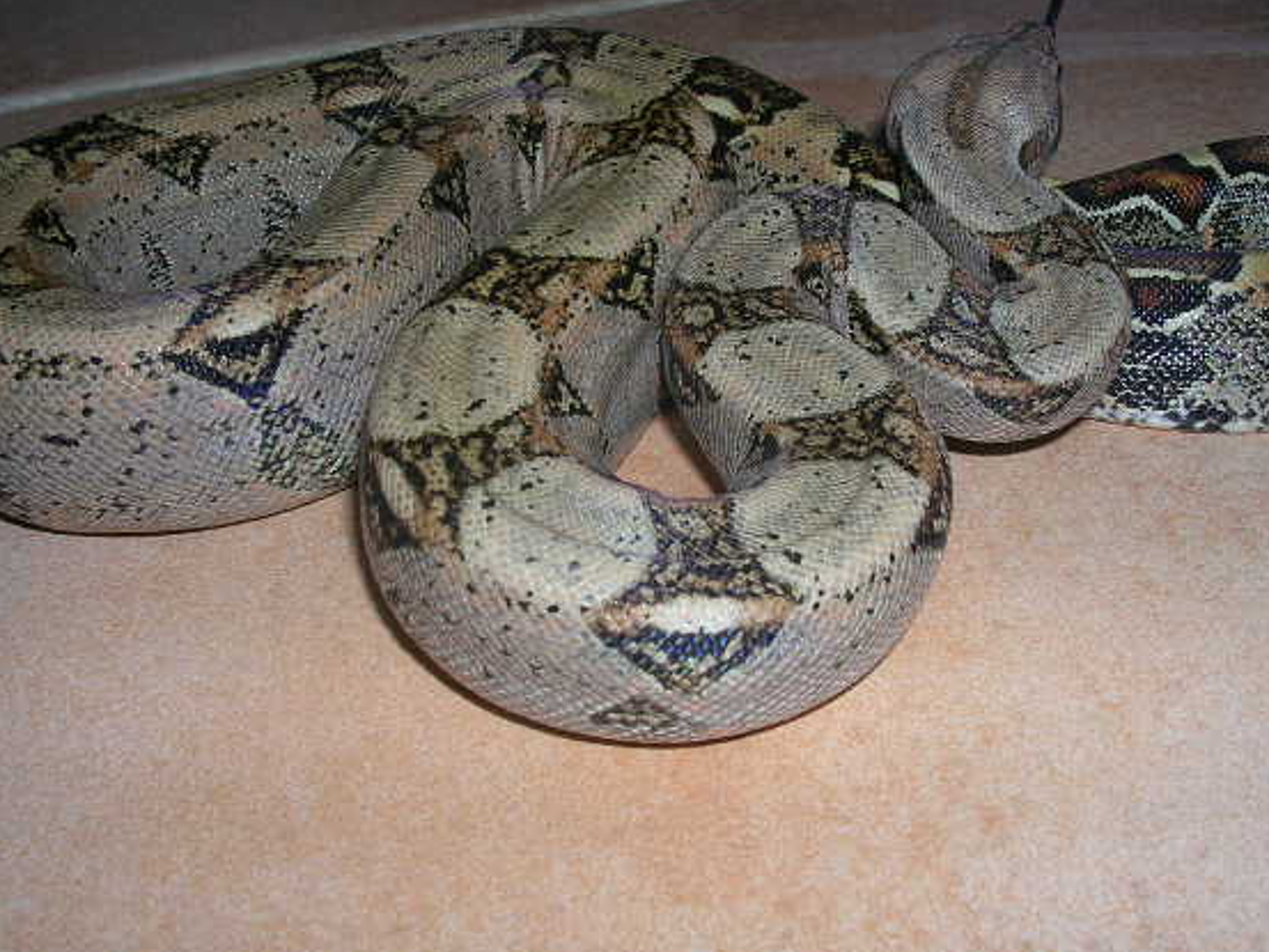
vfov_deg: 32.8
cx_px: 691
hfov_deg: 42.9
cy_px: 418
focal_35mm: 44
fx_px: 1613
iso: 50
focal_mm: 5.8
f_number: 5.6
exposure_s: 1/60.1
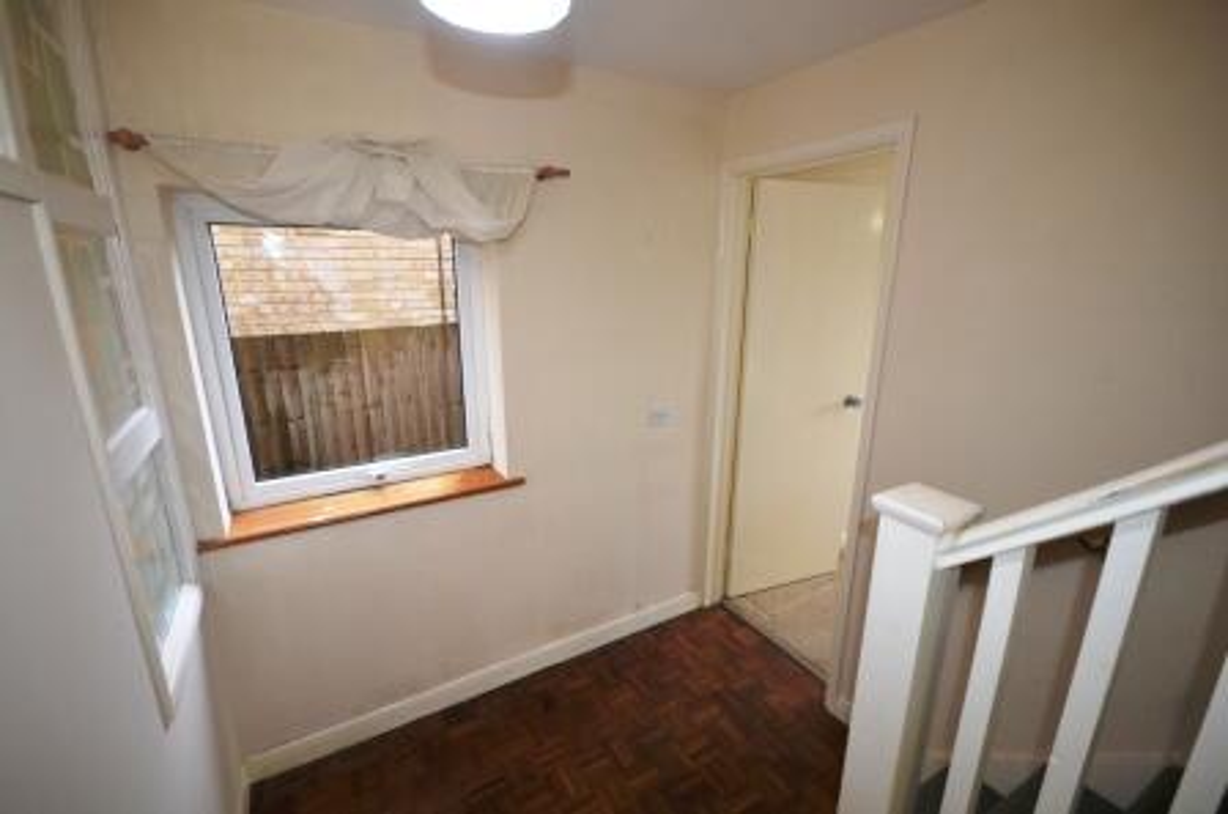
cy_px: 407
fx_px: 511
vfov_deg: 77.1
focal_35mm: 15
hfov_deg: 100.5
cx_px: 614
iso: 720
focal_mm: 10
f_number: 4
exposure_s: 1/60
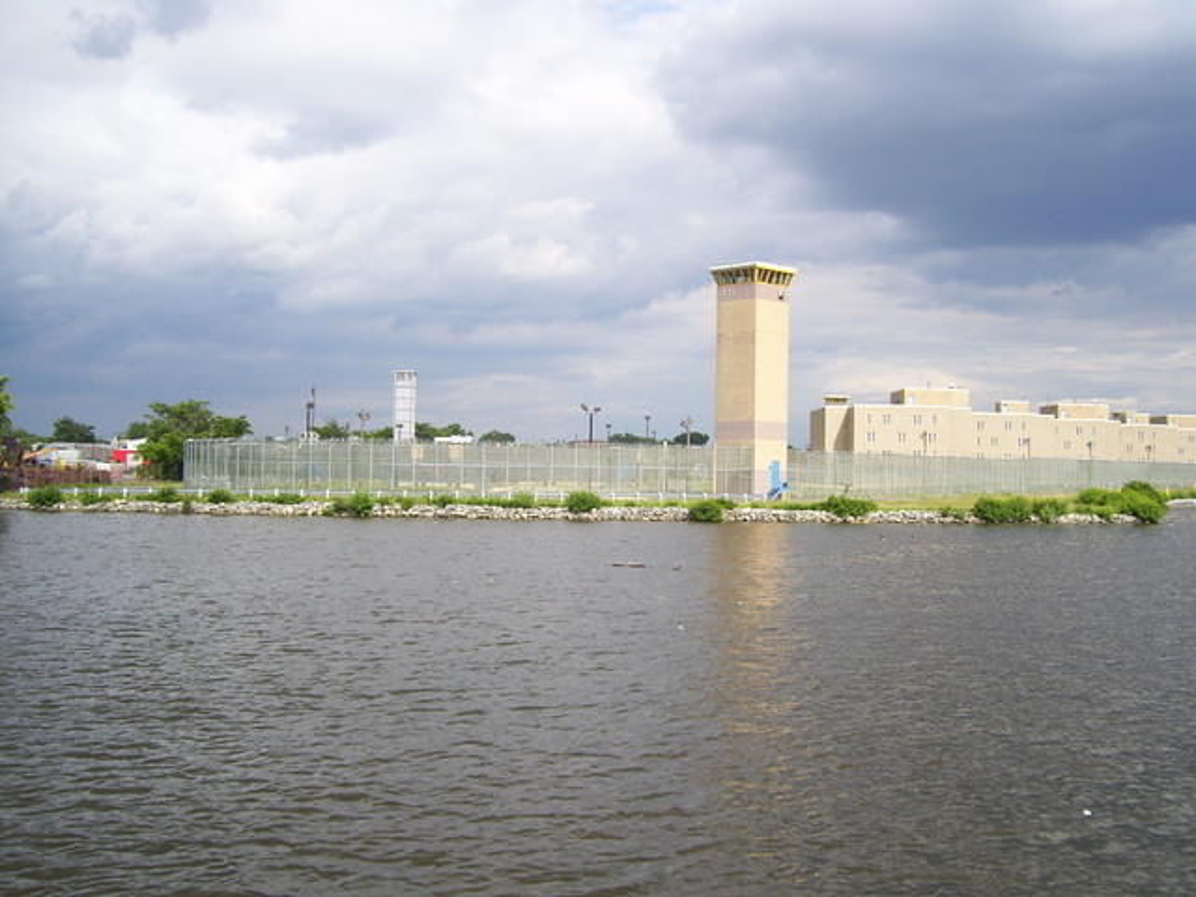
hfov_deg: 51.4
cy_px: 448
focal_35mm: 36
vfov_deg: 39.7
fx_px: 1244
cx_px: 598
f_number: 4.8
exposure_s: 1/640
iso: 80
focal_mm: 6
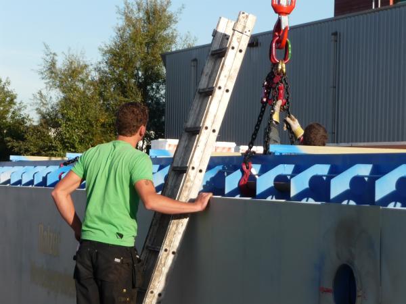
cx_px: 203
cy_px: 152
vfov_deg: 12.5
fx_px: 1396
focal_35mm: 119
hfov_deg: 16.6
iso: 100
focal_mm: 20.3
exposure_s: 1/500
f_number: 4.7
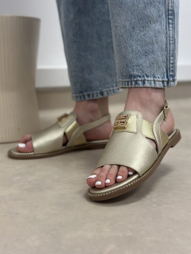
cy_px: 127
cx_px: 96
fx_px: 353
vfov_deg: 39.7
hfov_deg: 30.3
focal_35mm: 48
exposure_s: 1/100
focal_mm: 6.86
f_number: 1.78
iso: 160
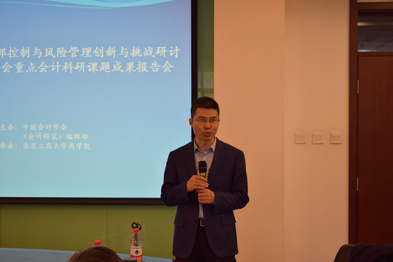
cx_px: 196
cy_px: 131
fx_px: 655
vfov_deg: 22.6
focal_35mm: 60
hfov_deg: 33.4
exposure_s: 1/50
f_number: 5
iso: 400
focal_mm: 40
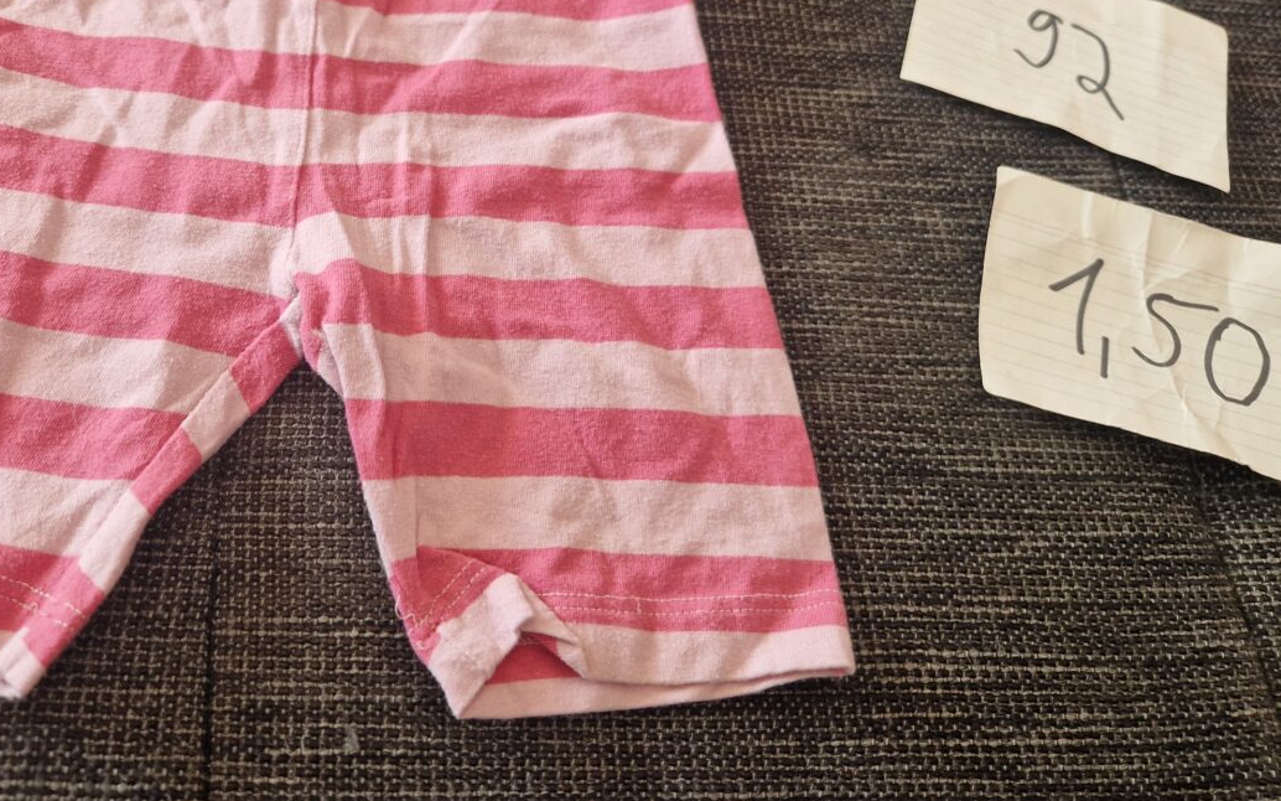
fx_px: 1152
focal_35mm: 33
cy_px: 218
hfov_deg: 57.2
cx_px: 458
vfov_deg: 37.5
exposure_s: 1/180
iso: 50
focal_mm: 5.4
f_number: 1.8
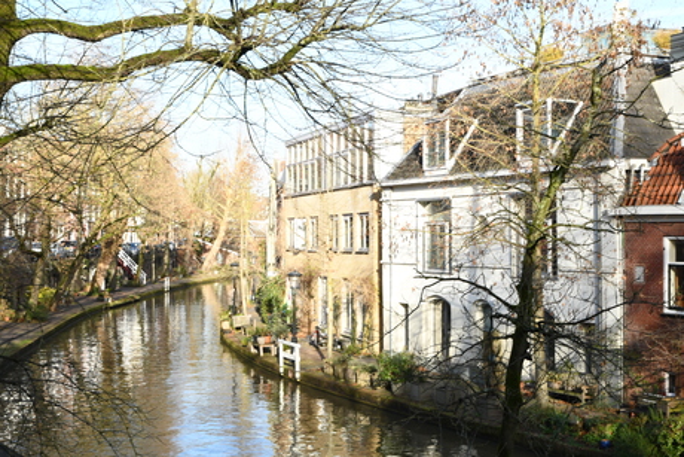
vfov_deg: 26.0
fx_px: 988
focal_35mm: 52
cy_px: 228
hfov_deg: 38.2
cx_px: 342
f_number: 14
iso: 250
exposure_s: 1/80
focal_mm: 35
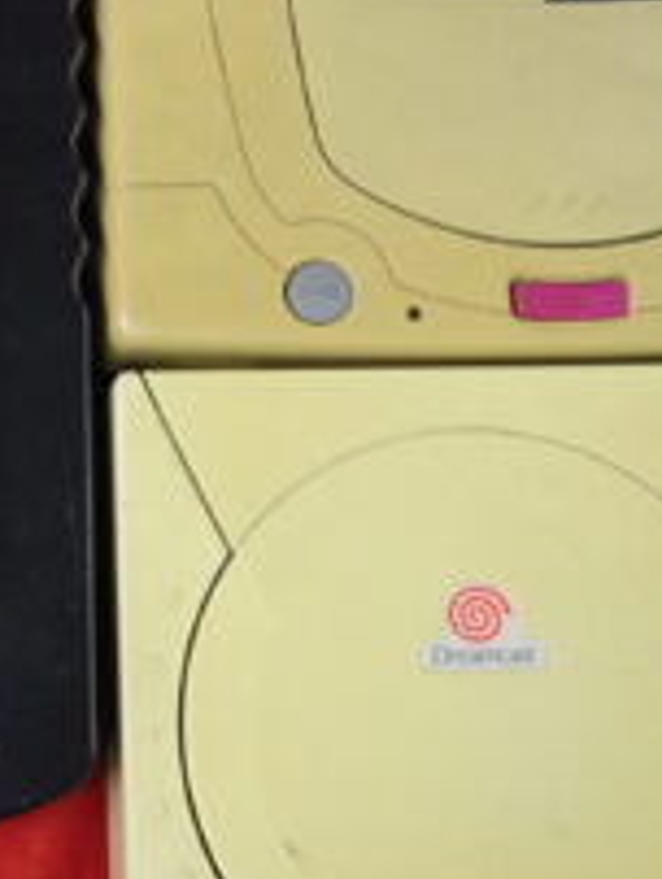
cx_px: 22
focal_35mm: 57
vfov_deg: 33.7
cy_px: 379
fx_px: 1450
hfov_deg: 24.7
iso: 640
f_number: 3.5
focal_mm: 4.1
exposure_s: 1/30
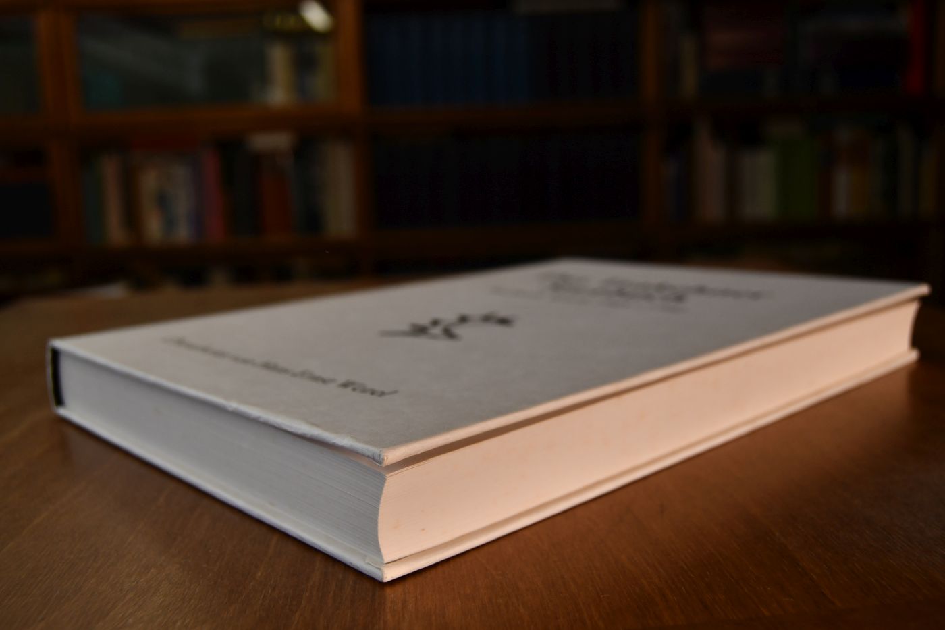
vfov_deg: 34.2
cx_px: 472
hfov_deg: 49.6
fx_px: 1024
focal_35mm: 39
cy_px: 315
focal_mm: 26
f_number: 5.6
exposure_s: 1/250
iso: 360
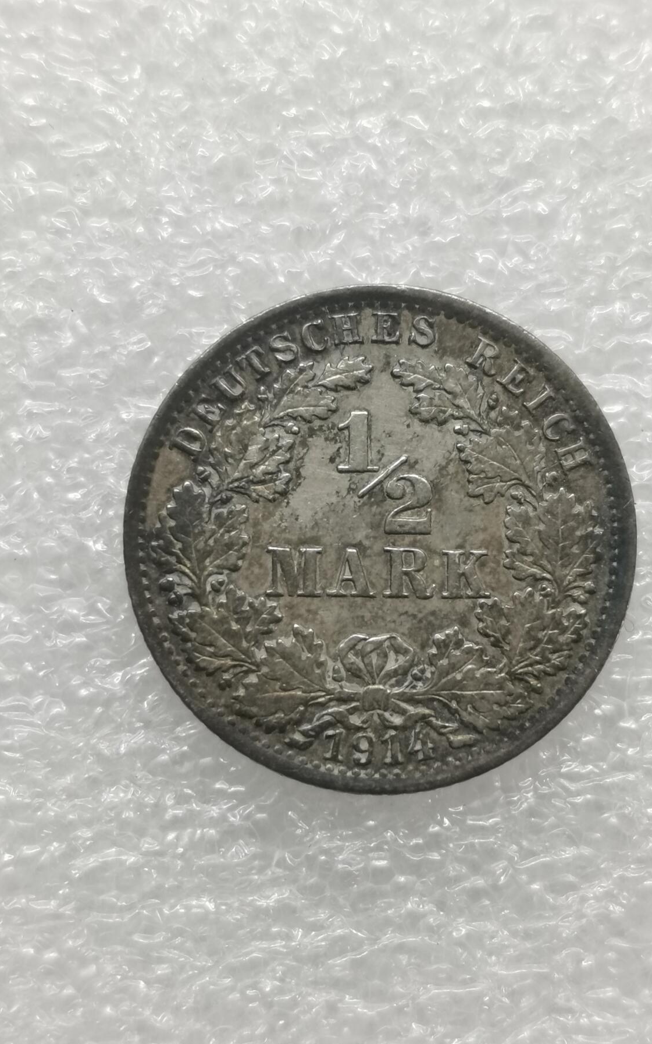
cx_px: 373
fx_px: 2359
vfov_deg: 24.9
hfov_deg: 15.7
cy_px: 523
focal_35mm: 83
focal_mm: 5.56
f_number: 1.6
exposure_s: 1/100
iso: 80
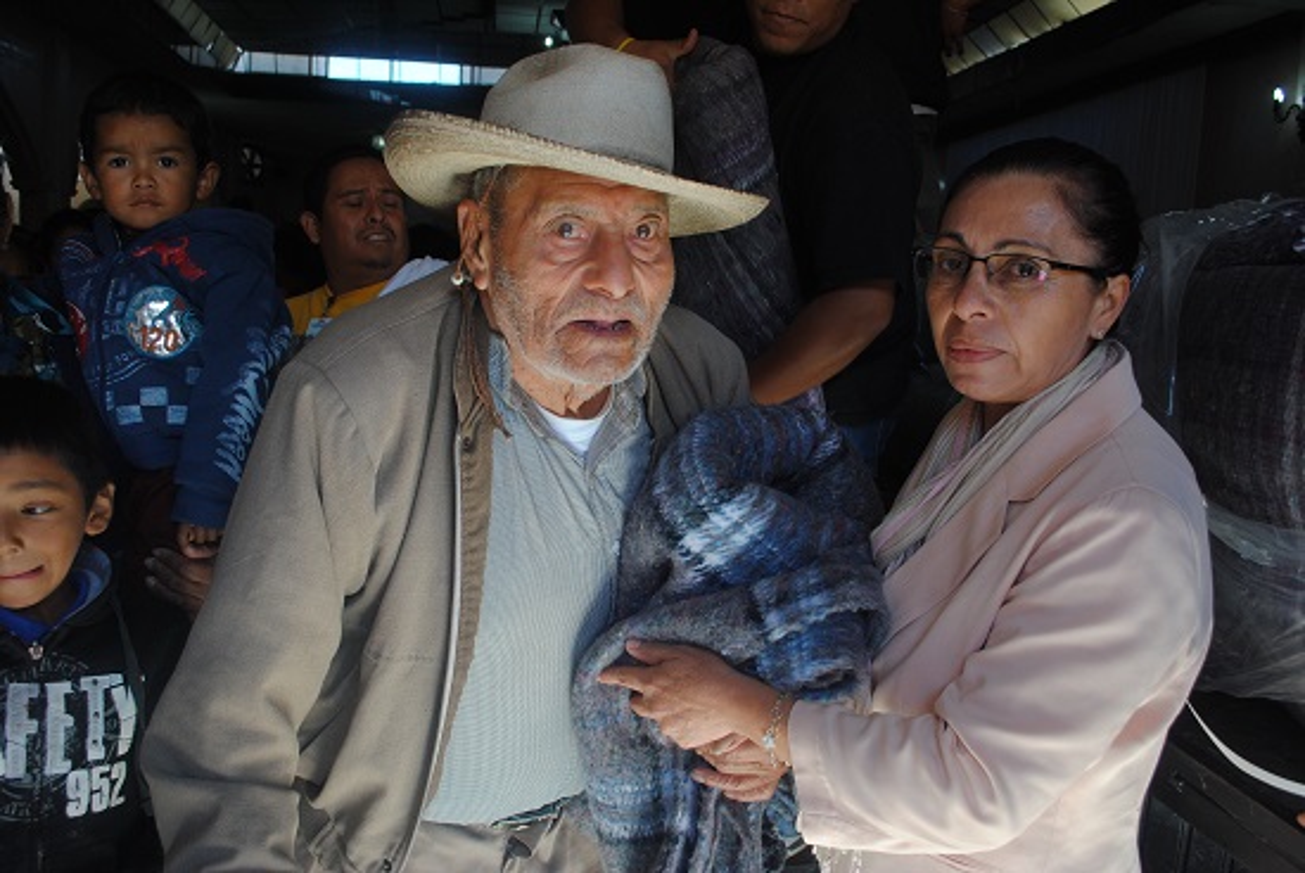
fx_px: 1197
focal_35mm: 33
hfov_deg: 57.2
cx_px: 652
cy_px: 436
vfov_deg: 40.1
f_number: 5
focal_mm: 22
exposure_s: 1/100
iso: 200
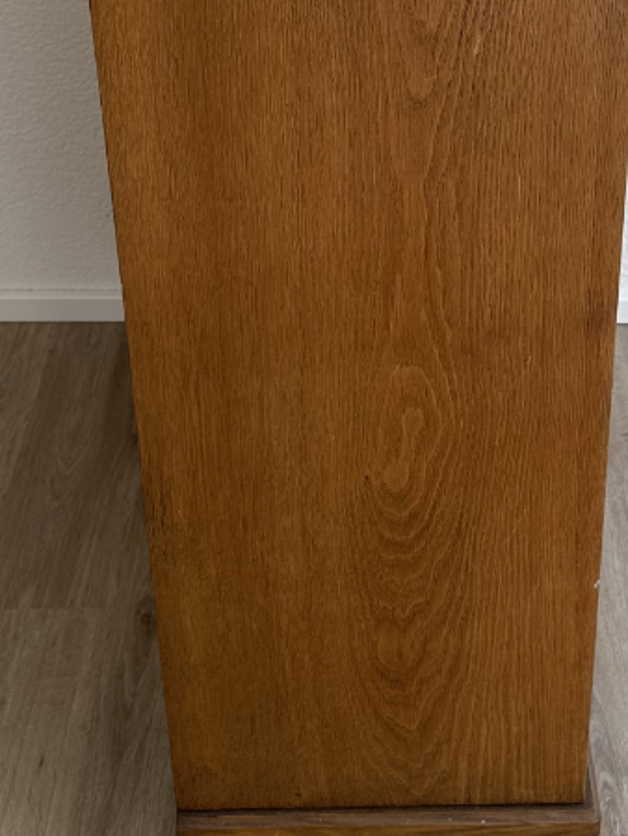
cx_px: 377
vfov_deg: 29.4
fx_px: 1547
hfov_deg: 22.9
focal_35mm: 64
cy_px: 145
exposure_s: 1/158
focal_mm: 6.9
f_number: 1.8
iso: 64
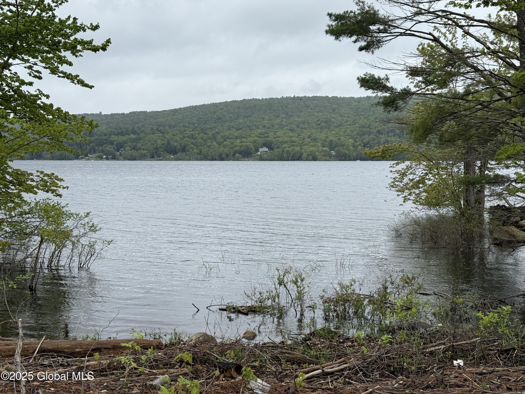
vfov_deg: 30.3
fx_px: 728
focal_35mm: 48
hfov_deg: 39.7
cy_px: 197
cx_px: 262
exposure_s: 1/1980
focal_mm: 6.76
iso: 64
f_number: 1.78
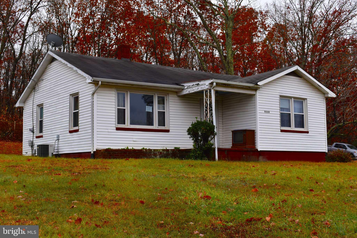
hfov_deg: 41.1
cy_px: 119
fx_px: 476
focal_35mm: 48
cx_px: 178
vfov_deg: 28.1
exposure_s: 1/250
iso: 250
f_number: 8
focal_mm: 32
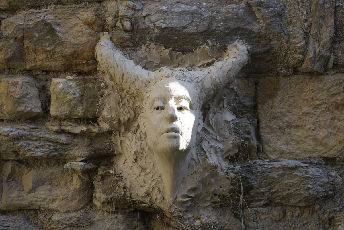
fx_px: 669
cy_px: 115
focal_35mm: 70
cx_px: 172
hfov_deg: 28.8
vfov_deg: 19.5
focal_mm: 70
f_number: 5.6
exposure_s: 1/160
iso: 200
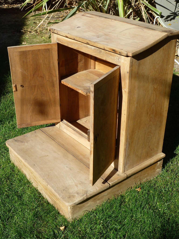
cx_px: 90
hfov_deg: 30.9
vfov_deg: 40.4
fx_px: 324
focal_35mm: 47
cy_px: 120
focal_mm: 8.3
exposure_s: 1/500
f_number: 3.9
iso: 80
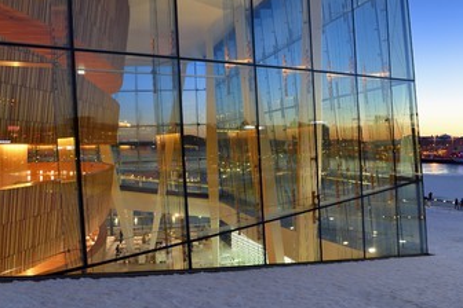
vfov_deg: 43.5
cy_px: 138
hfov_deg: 61.7
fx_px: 386
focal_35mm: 30
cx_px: 263
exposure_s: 1/6
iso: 800
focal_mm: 24
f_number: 6.3
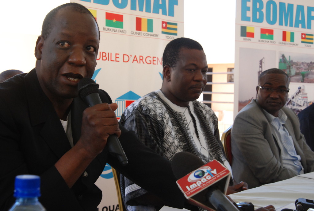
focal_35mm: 48
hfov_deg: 41.0
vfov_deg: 28.2
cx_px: 157
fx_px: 419
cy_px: 106
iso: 800
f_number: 6.3
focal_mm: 32
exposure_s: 1/160
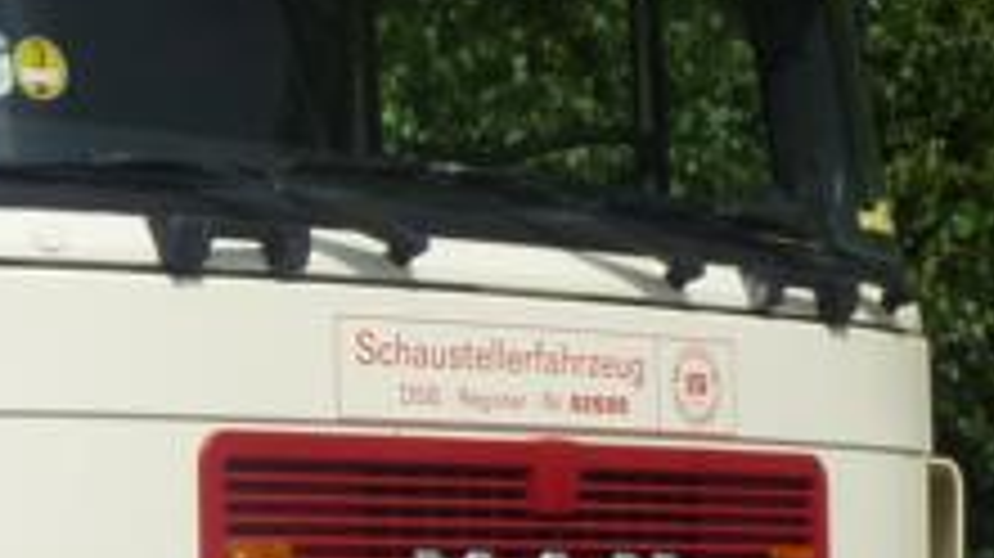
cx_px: -265
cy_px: 670
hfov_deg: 13.8
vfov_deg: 8.0
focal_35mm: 150
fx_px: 3951
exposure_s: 1/800
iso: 80
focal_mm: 6.7
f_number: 3.9
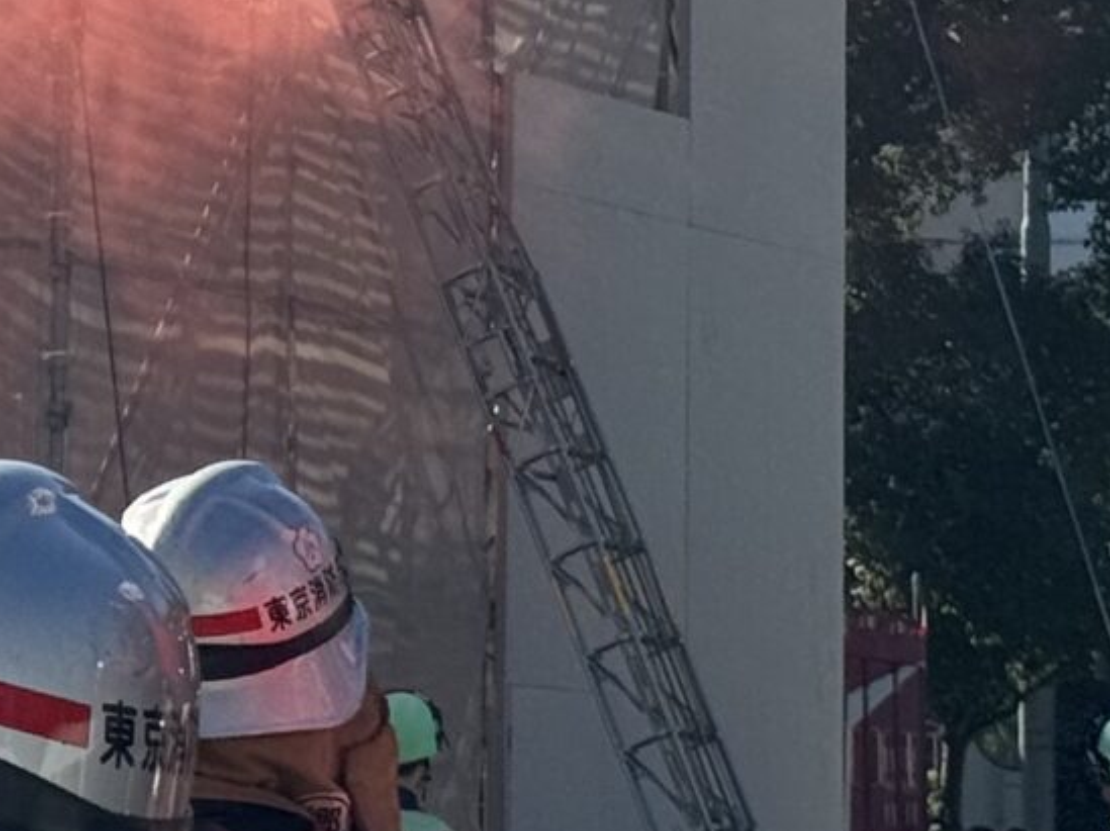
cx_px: -712
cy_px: -174
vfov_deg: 6.6
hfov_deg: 8.6
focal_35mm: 224
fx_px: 7178
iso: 64
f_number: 1.78
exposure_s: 1/6410
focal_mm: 6.76
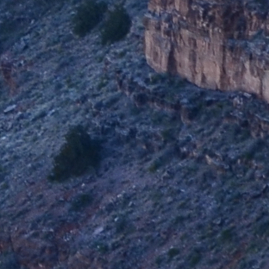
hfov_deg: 5.7
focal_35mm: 305
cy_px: -314
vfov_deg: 5.6
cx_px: -104
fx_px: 2682
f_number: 11
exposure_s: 1/125
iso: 200
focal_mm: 22
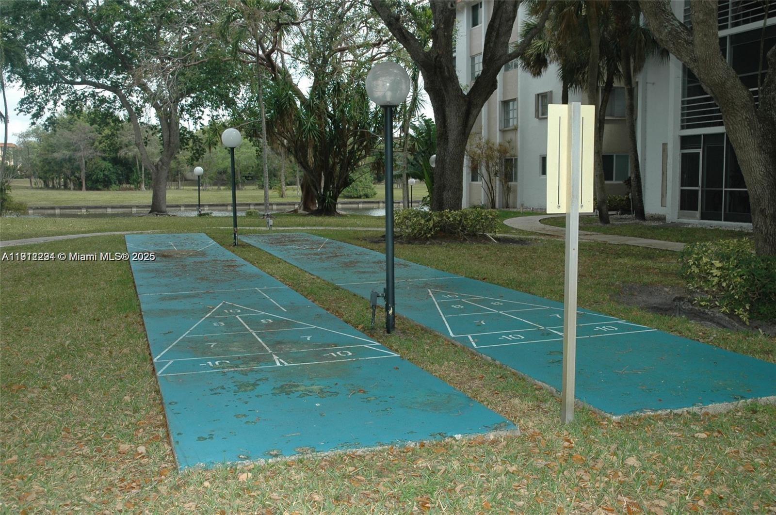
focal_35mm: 38
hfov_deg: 51.3
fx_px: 807
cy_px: 258
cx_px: 388
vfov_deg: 35.4
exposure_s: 1/250
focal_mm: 25
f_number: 8
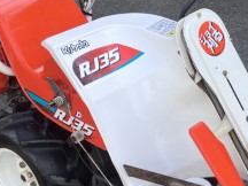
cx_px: 148
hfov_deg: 23.5
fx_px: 595
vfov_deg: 17.8
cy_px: 95
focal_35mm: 83
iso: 32
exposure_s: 1/430
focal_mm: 3.99
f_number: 1.8
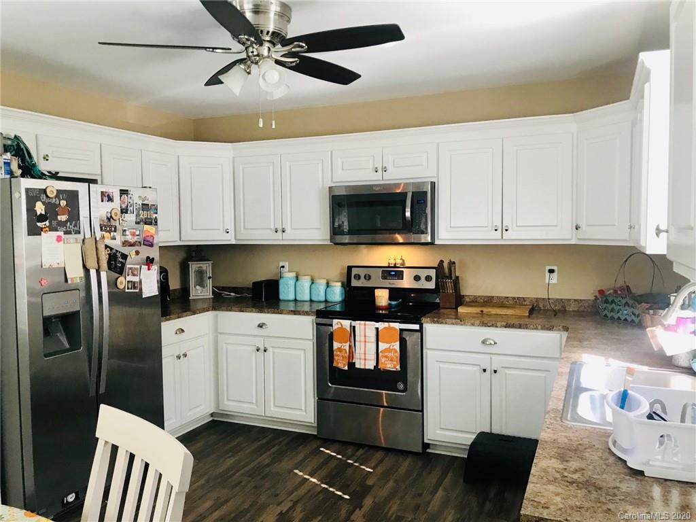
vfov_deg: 49.7
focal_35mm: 28
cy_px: 261
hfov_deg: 63.4
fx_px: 563
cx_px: 348
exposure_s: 1/20
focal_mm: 3.99
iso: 40
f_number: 1.8
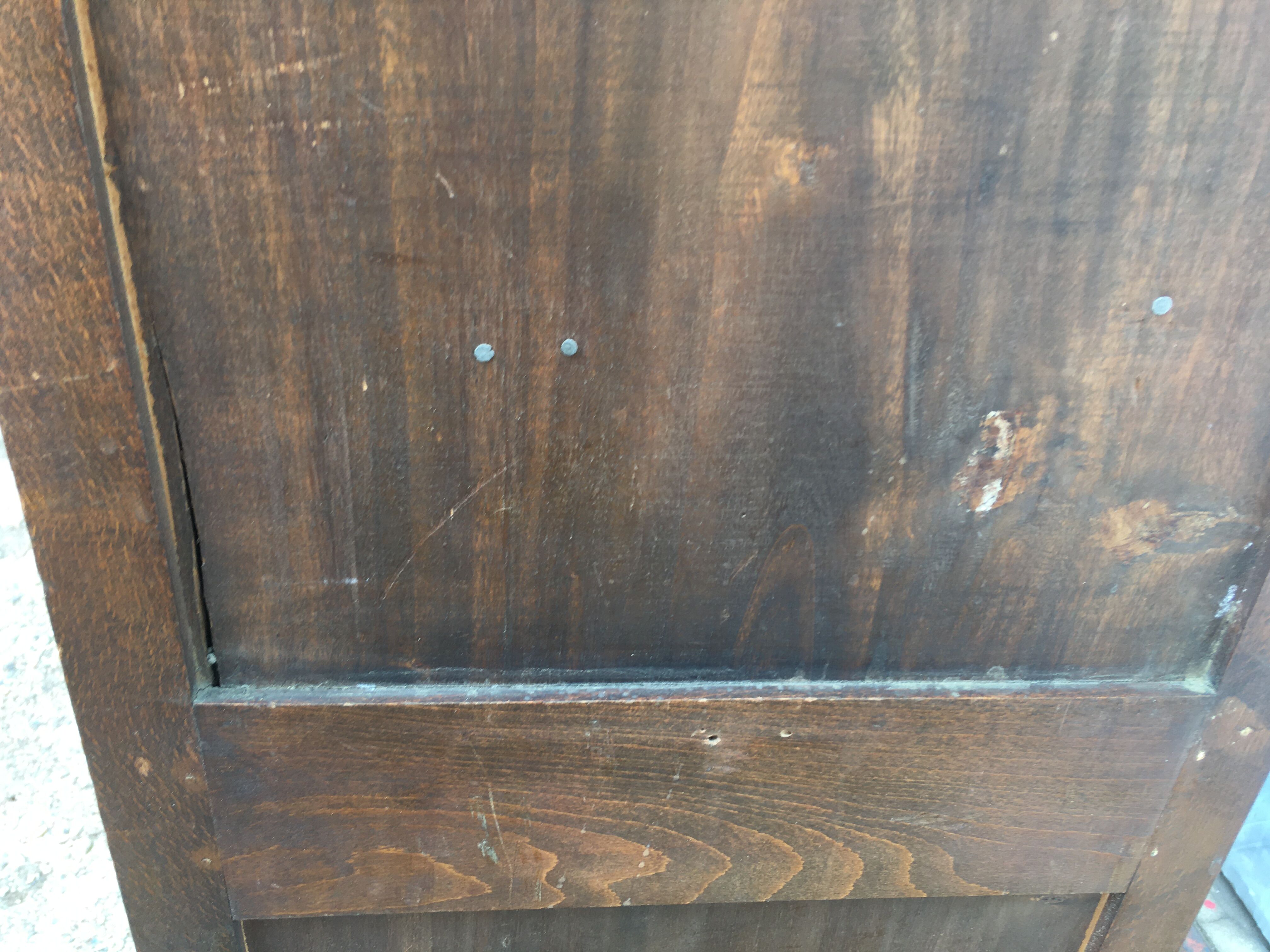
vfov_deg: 48.2
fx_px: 1064
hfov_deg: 61.7
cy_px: 476
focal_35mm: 29
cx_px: 635
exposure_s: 1/50
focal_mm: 4.15
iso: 25
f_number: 2.2
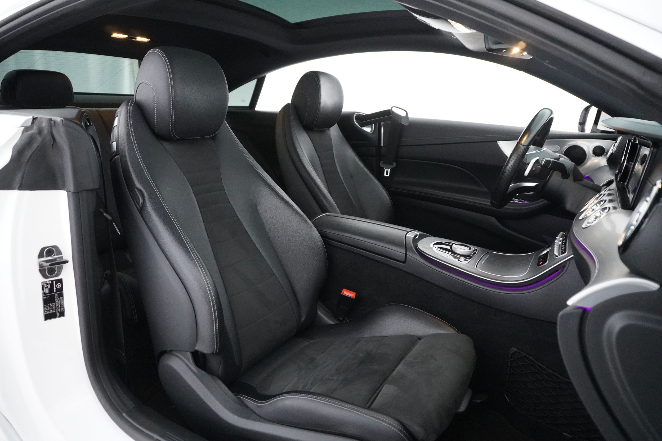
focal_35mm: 24
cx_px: 331
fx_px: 441
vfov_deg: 53.1
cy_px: 220
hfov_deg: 73.7
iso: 6400
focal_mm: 16
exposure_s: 1/100
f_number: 3.5
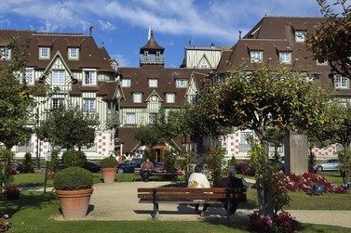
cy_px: 118
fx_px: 478
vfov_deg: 27.5
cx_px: 160
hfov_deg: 40.3
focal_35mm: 49
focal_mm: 44
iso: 200
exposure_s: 1/320
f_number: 13
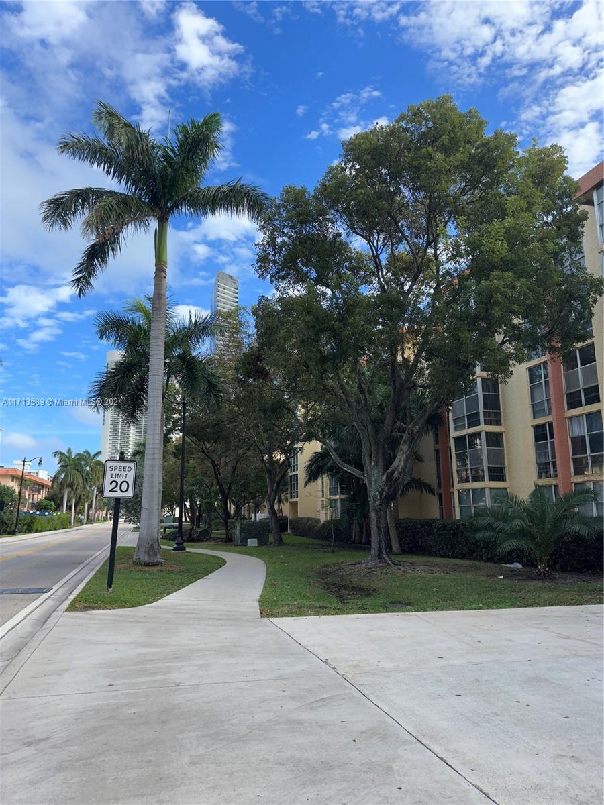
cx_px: 302
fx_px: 558
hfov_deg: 56.8
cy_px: 402
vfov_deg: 71.6
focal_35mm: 24
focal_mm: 6.86
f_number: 1.78
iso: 80
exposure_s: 1/1845
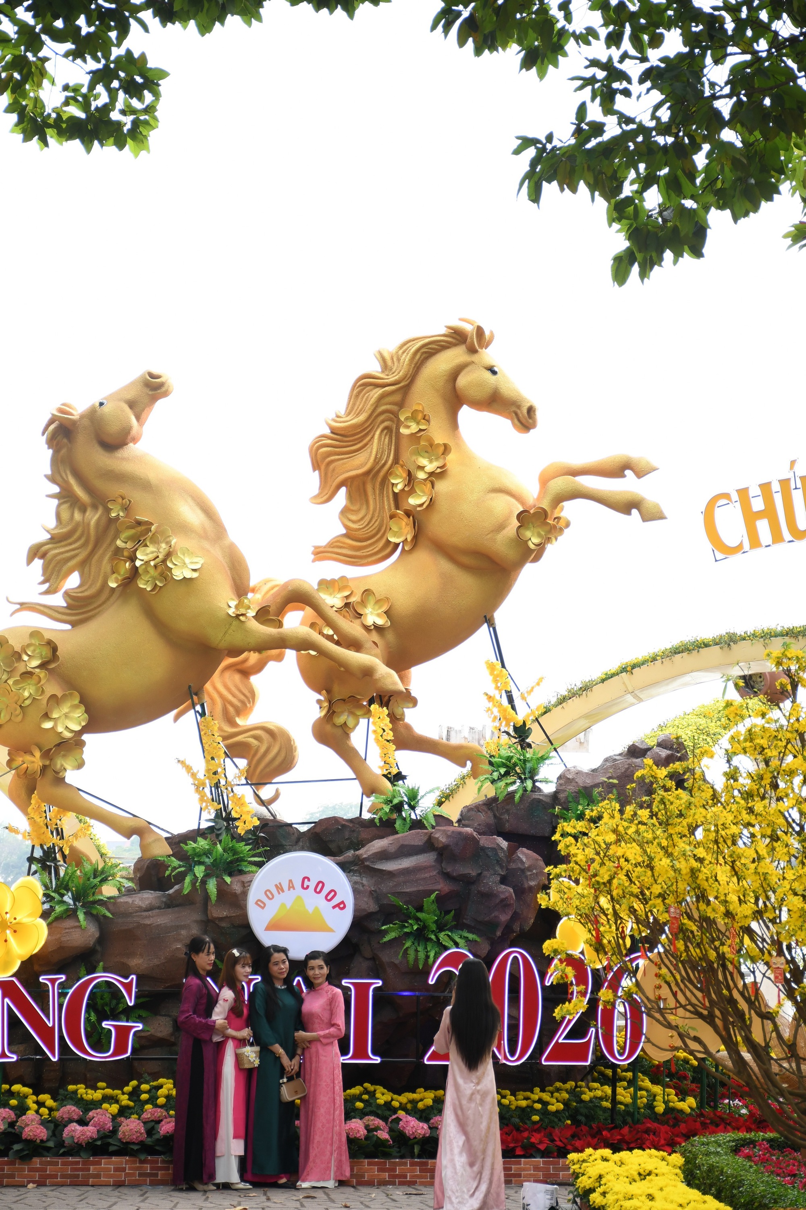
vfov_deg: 21.9
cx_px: 403
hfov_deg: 14.7
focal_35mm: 93
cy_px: 605
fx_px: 3123
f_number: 5
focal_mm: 62
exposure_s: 1/200
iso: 250
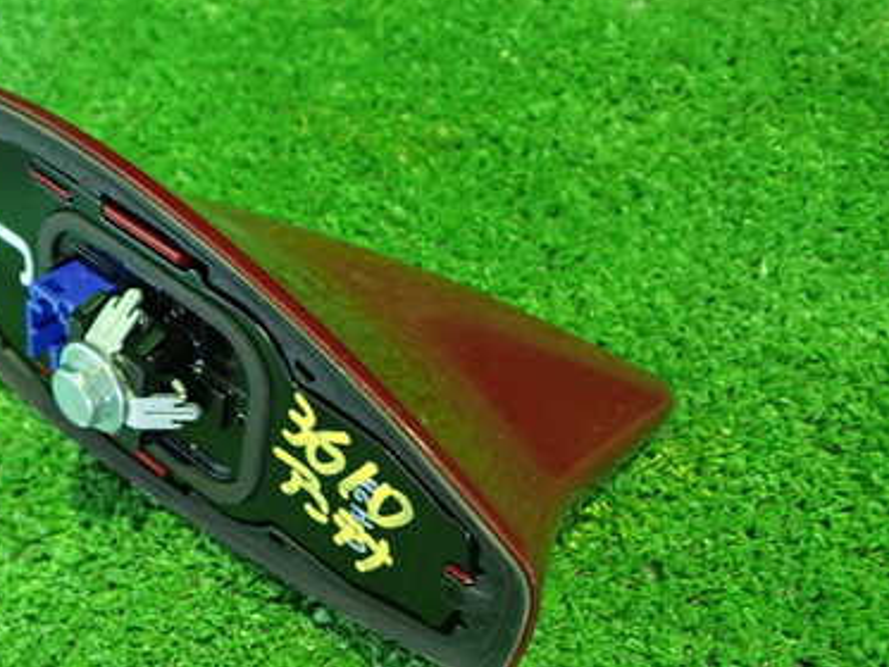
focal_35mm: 45
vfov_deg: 32.1
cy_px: 403
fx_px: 1156
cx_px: 260
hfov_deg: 41.2
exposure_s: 1/30
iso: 800
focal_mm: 5.05
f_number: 2.2
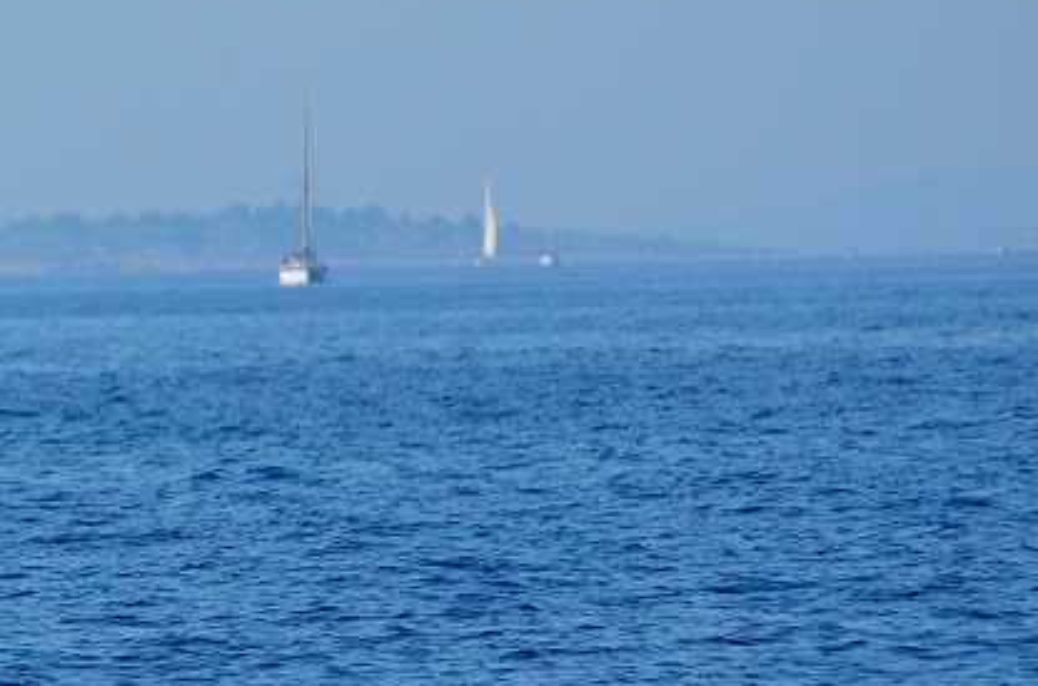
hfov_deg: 2.6
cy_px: 313
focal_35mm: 793
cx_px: -71
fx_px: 22804
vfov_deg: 1.7
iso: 400
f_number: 5.6
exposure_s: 1/2500
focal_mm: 220
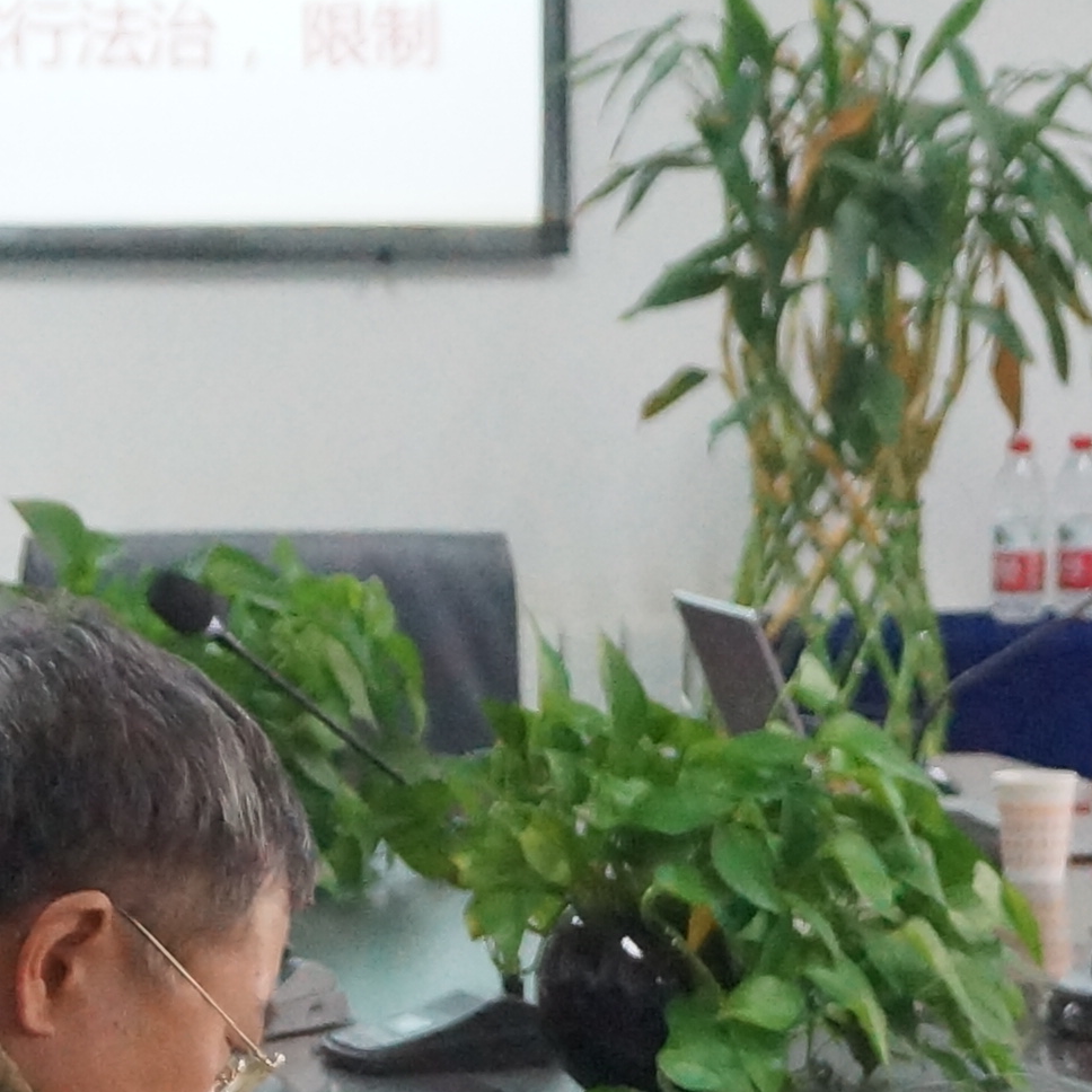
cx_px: 1489
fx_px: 9873
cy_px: 790
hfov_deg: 6.3
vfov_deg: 6.3
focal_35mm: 277
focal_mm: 35
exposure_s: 1/100
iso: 1600
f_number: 5
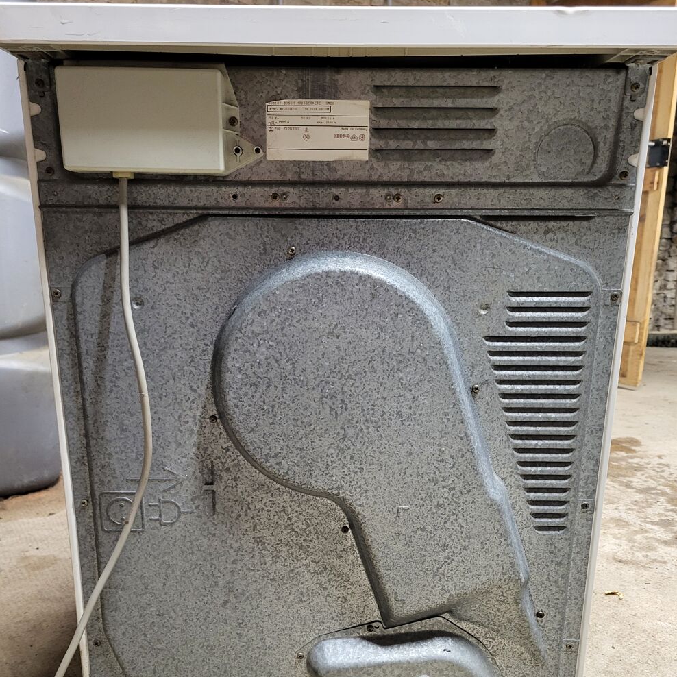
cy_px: 433
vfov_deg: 51.8
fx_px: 686
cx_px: 342
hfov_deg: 52.5
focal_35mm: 31
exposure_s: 1/50
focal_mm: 5.4
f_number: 1.8
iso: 500
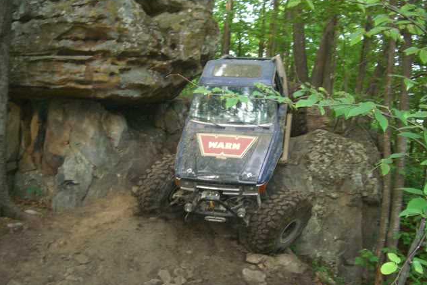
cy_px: 142
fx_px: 475
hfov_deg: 48.4
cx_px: 215
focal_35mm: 40
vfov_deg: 33.4
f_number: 2.8
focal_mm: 7.9
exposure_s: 1/60
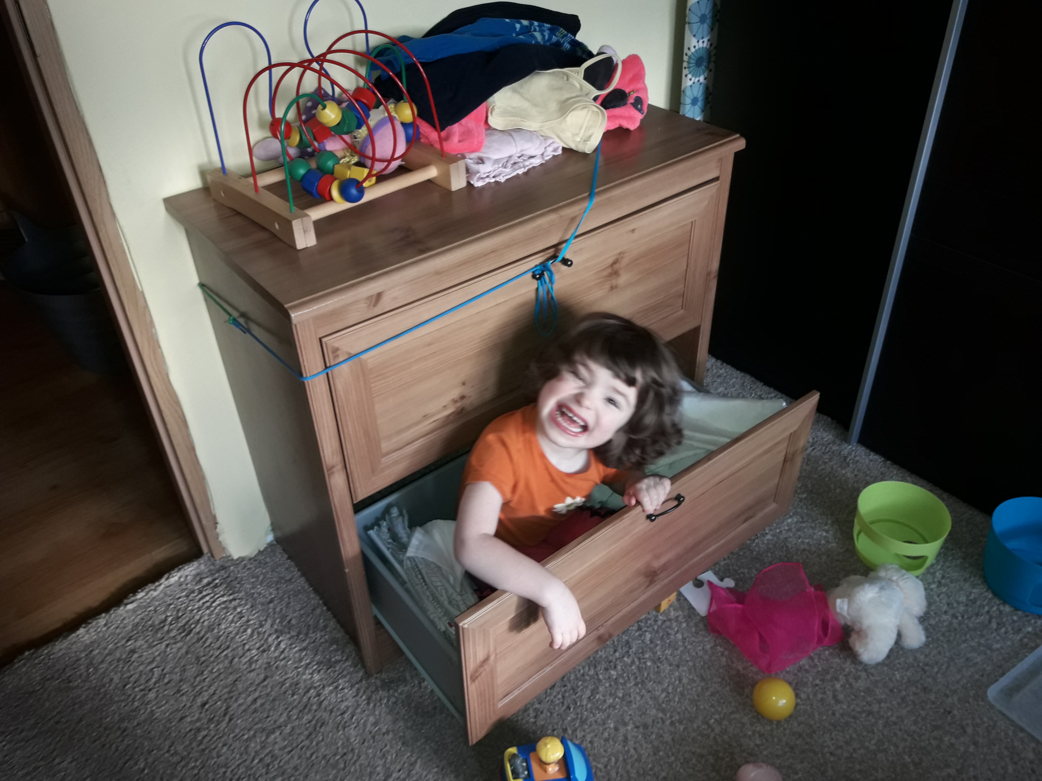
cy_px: 390
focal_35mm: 28
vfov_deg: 49.7
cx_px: 521
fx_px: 843
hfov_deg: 63.4
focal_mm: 3.7
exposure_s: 1/33
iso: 64
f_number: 1.9
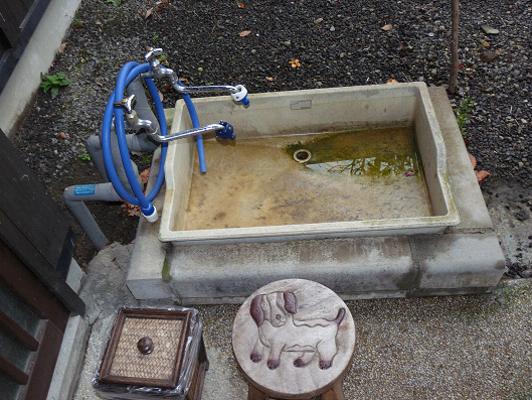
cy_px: 200
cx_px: 266
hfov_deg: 52.6
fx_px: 538
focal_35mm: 35
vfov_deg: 40.7
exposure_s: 1/30
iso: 100
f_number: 3
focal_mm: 6.2
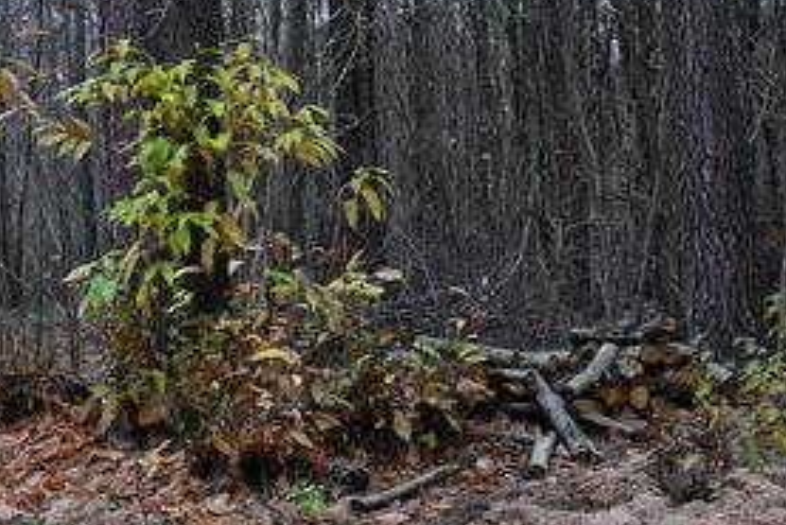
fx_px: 1638
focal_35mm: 75
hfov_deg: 27.0
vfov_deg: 18.2
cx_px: 372
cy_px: 200
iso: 2500
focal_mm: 35
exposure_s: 1/125
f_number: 4.5
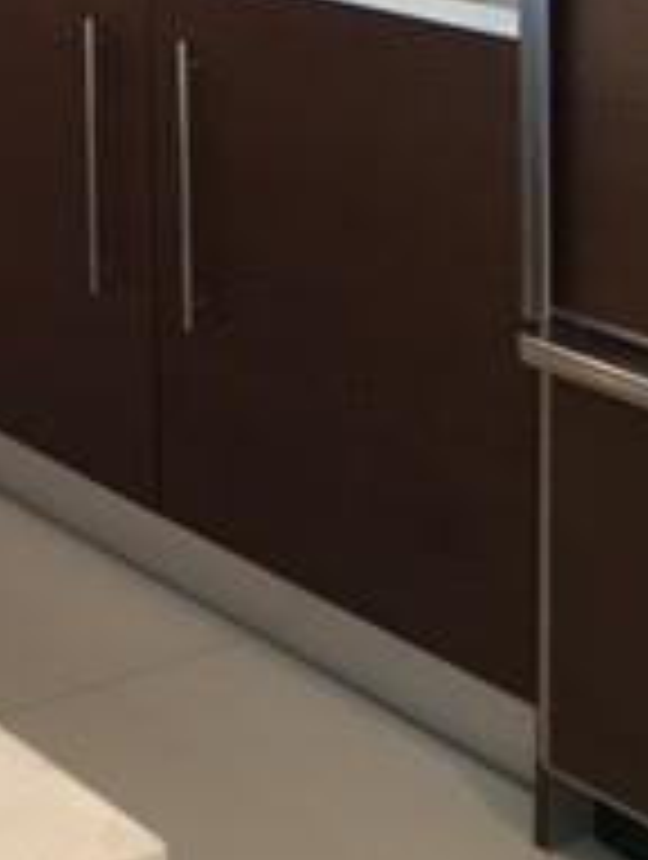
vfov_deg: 19.1
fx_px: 2413
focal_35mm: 97
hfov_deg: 14.1
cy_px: -167
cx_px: -378
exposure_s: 1/15
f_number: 2.2
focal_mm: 4.15
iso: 80
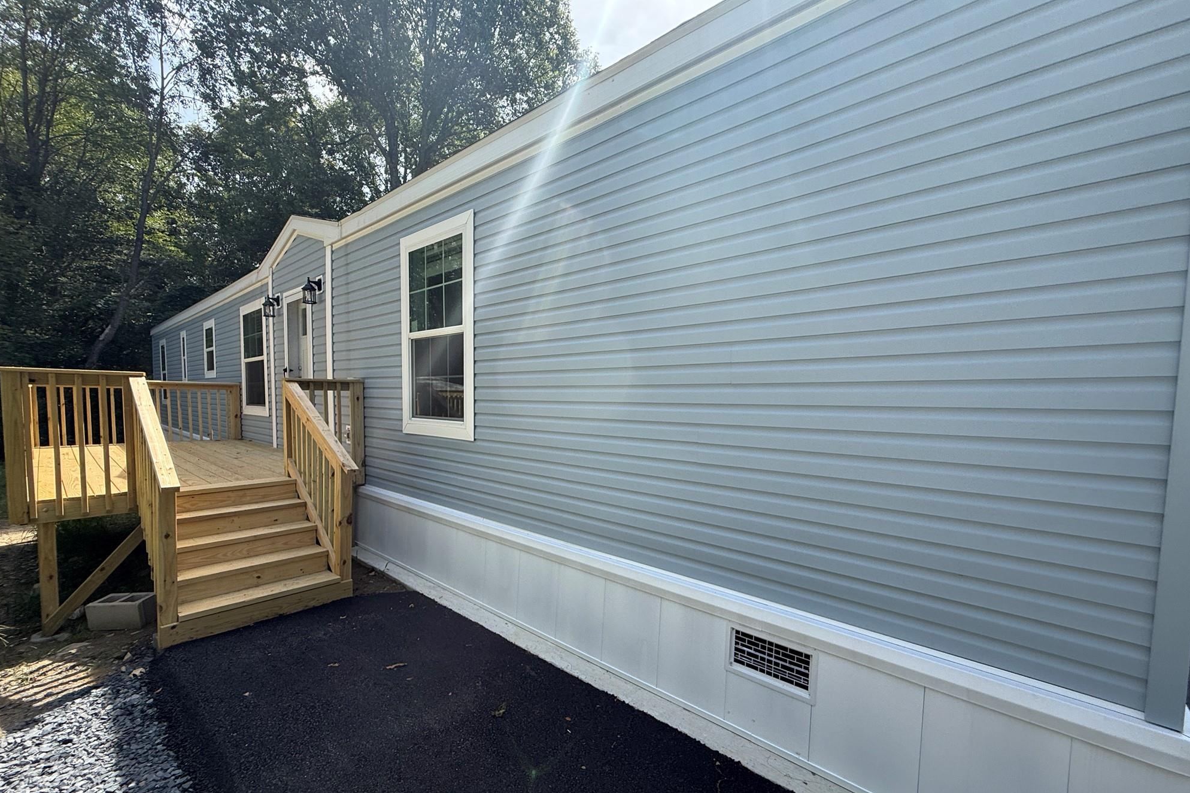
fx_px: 496
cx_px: 599
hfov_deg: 100.4
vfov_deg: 77.2
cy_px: 430
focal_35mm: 15
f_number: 2.2
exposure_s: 1/531
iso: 50
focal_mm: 2.22
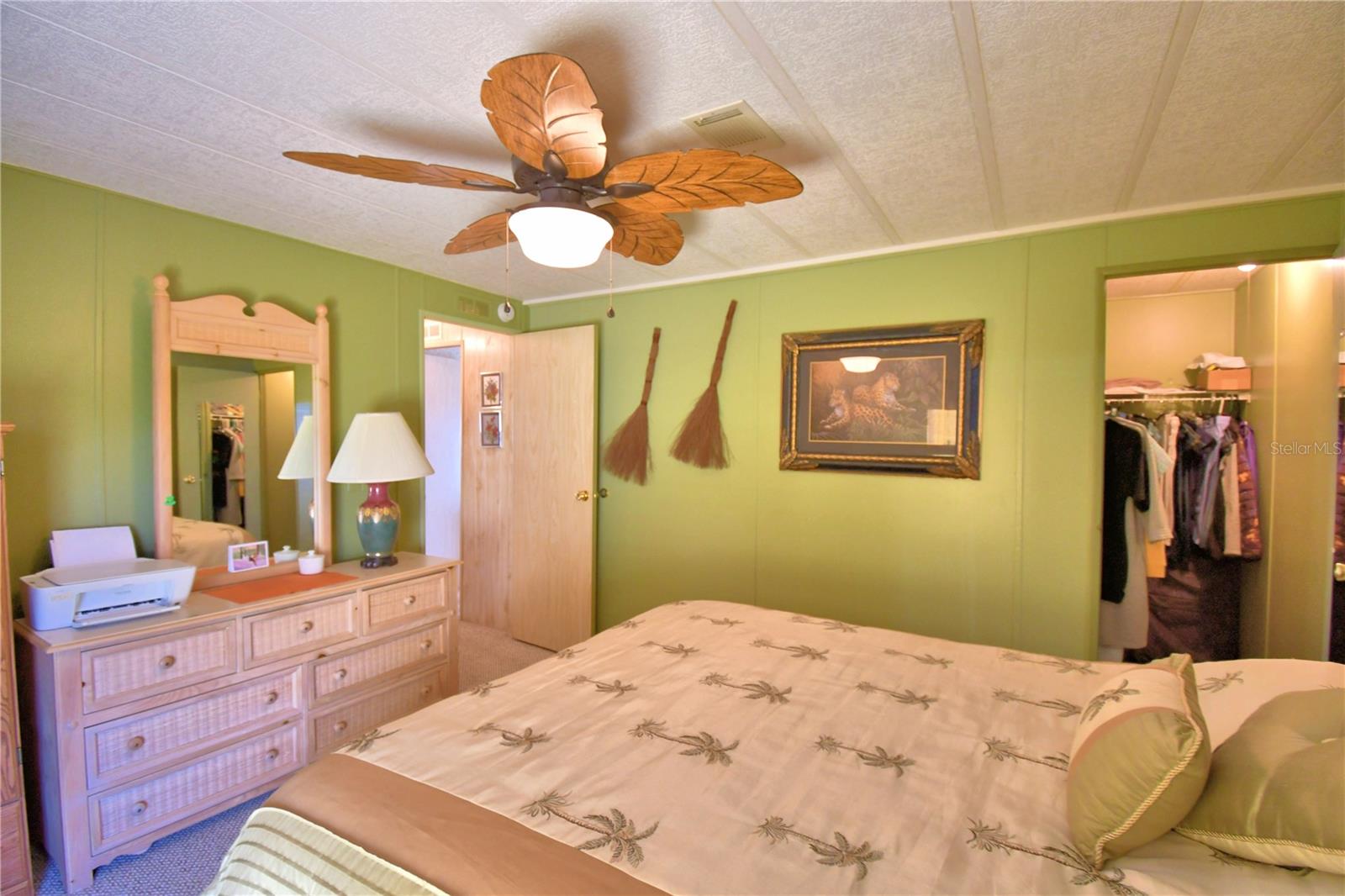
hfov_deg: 100.4
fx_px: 560
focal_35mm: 15
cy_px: 448
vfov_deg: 77.3
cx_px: 672
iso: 720
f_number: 4.5
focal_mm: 10
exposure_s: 1/30
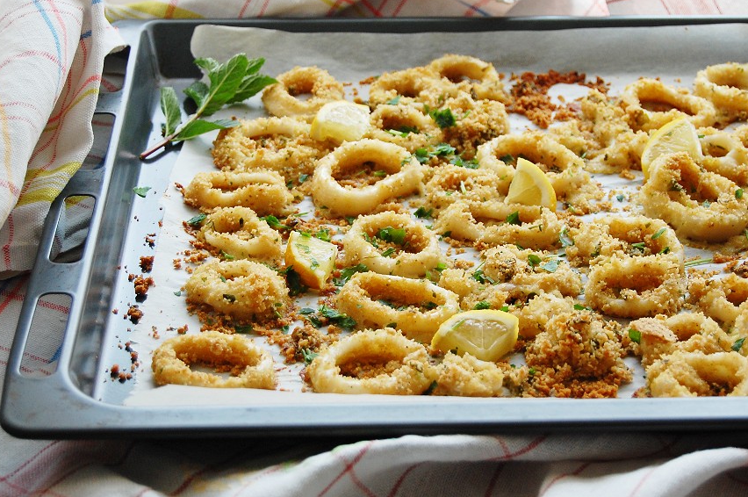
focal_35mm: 81
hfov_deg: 25.1
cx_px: 391
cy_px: 242
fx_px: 1681
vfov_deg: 16.8
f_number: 5.3
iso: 400
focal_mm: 46
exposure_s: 1/60
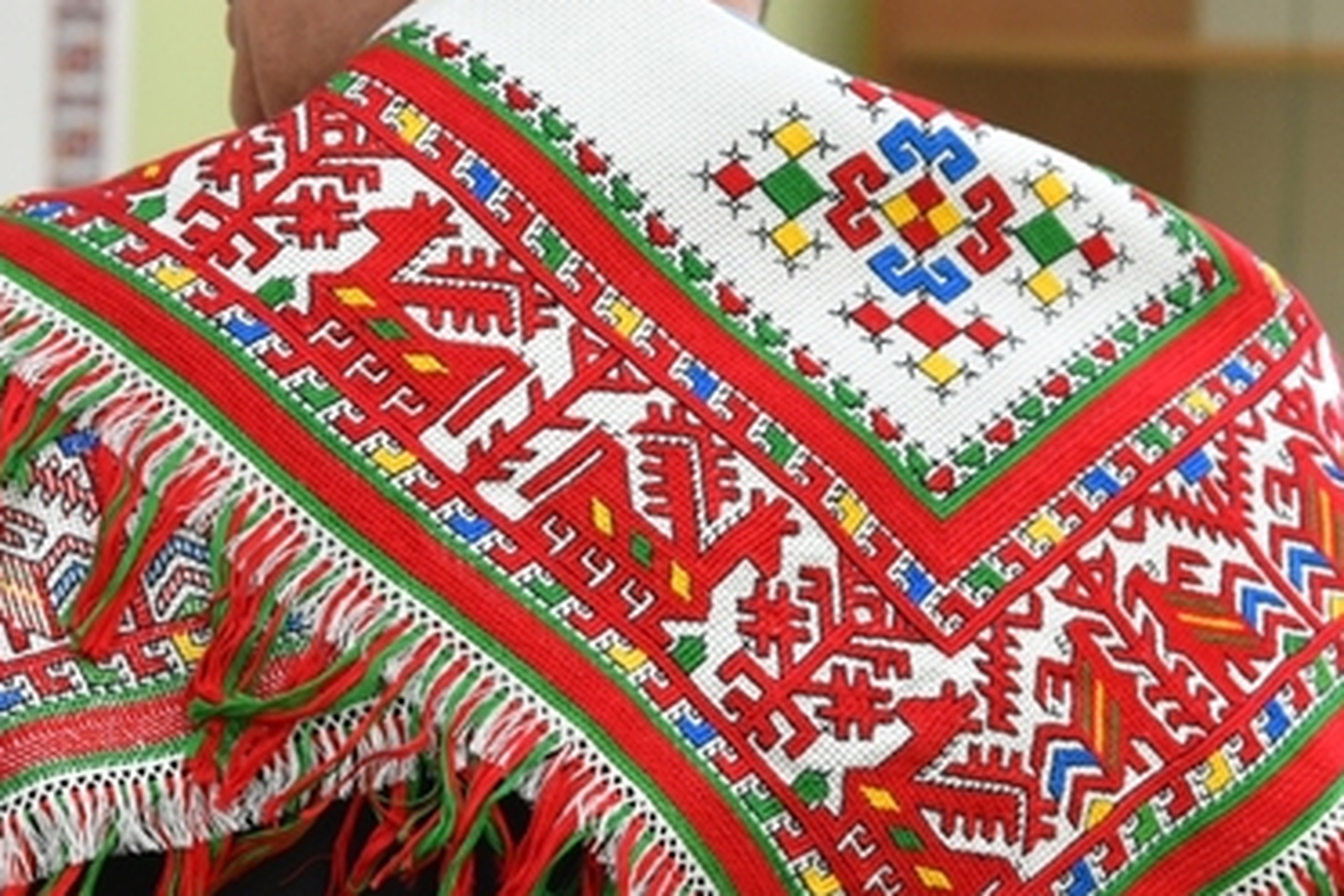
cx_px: 527
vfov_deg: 10.6
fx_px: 4816
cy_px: 199
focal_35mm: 129
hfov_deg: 15.9
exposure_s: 1/125
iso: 2500
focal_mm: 75
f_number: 5.6
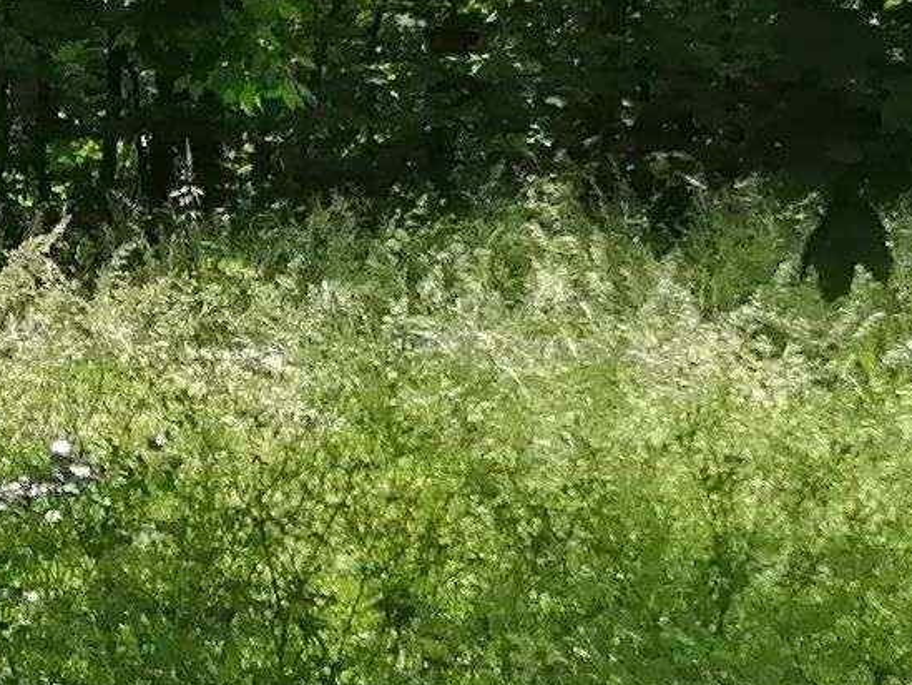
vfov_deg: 7.5
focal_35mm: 197
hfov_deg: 9.9
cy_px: 131
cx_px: -233
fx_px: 5191
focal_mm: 3.6
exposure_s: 1/917
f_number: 1.8
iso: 50
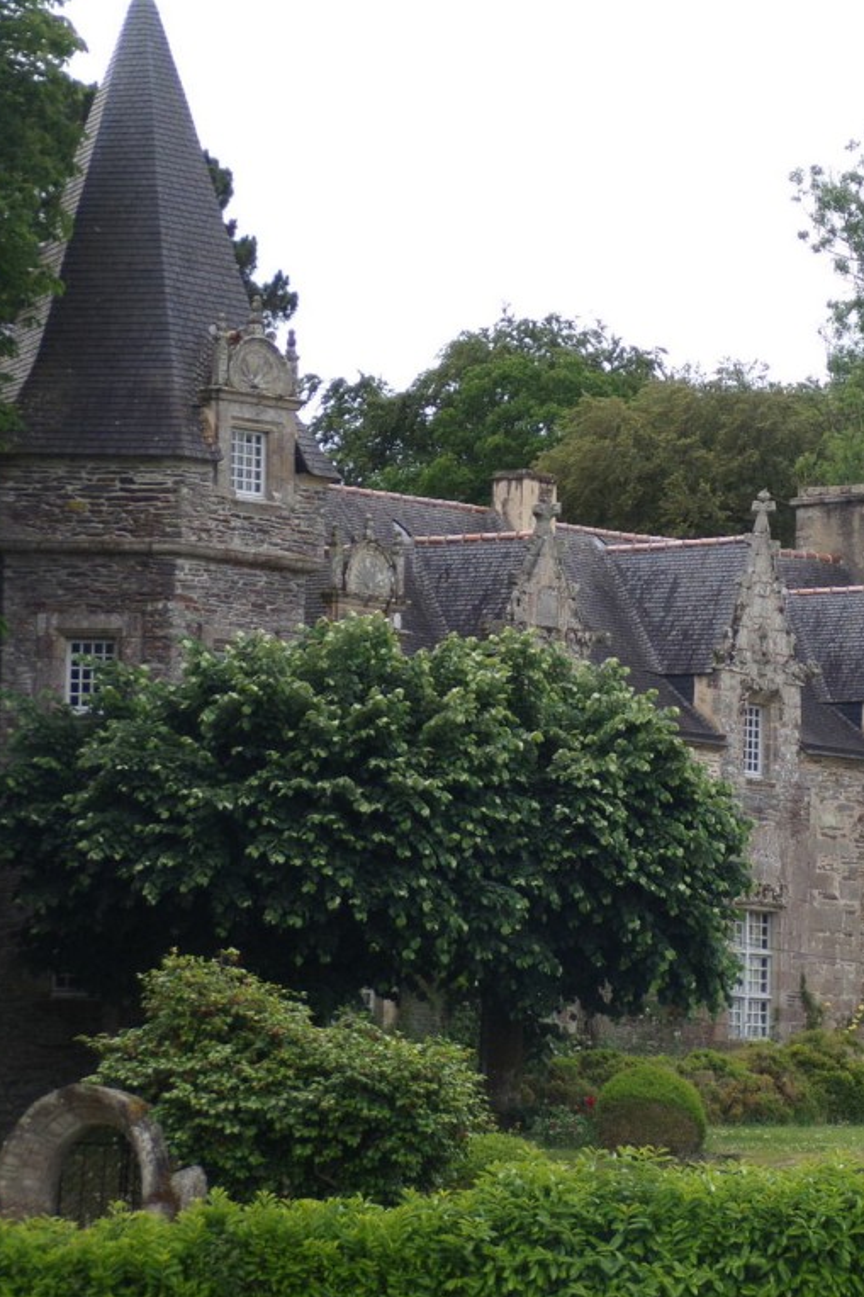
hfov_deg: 8.6
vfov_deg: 12.9
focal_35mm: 159
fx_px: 5726
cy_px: 648
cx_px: 713
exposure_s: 1/250
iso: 80
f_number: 4.6
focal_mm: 20.4
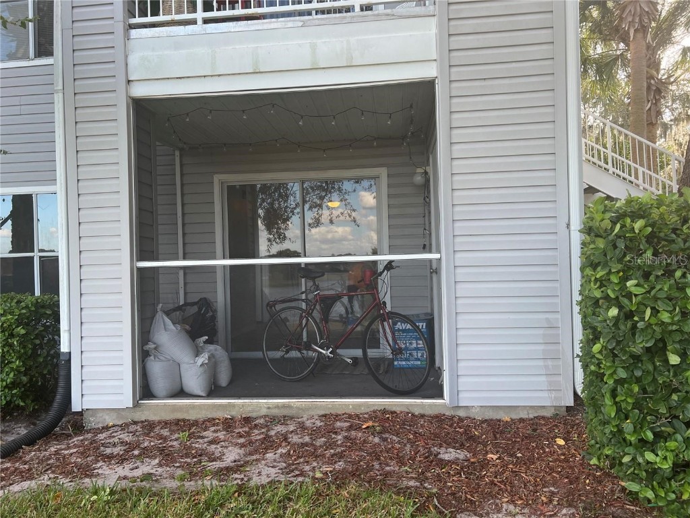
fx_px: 518
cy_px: 259
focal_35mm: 26
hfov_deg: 67.3
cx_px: 345
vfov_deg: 53.1
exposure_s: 1/311
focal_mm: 5.7
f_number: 1.5
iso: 50
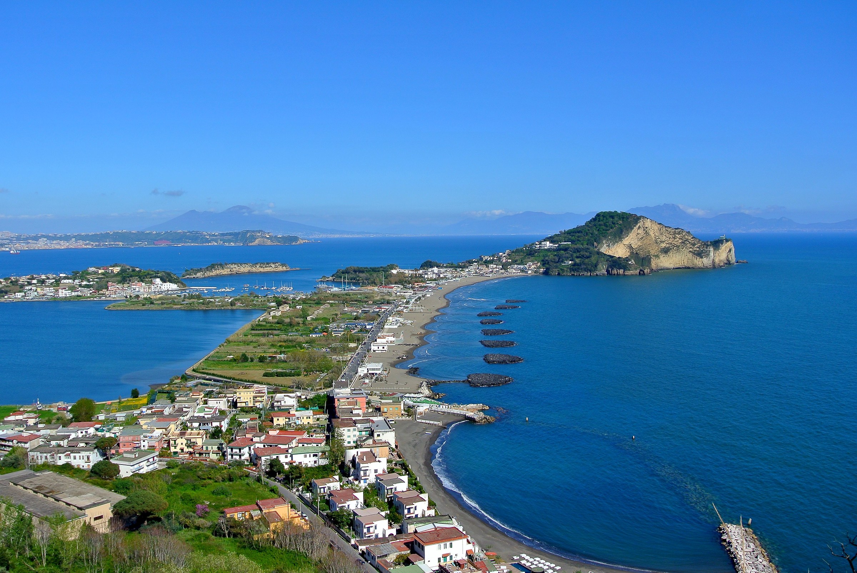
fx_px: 810
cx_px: 428
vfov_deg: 39.0
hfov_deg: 55.7
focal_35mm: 34
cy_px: 286
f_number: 6.3
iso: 100
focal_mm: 12.7
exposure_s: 1/640
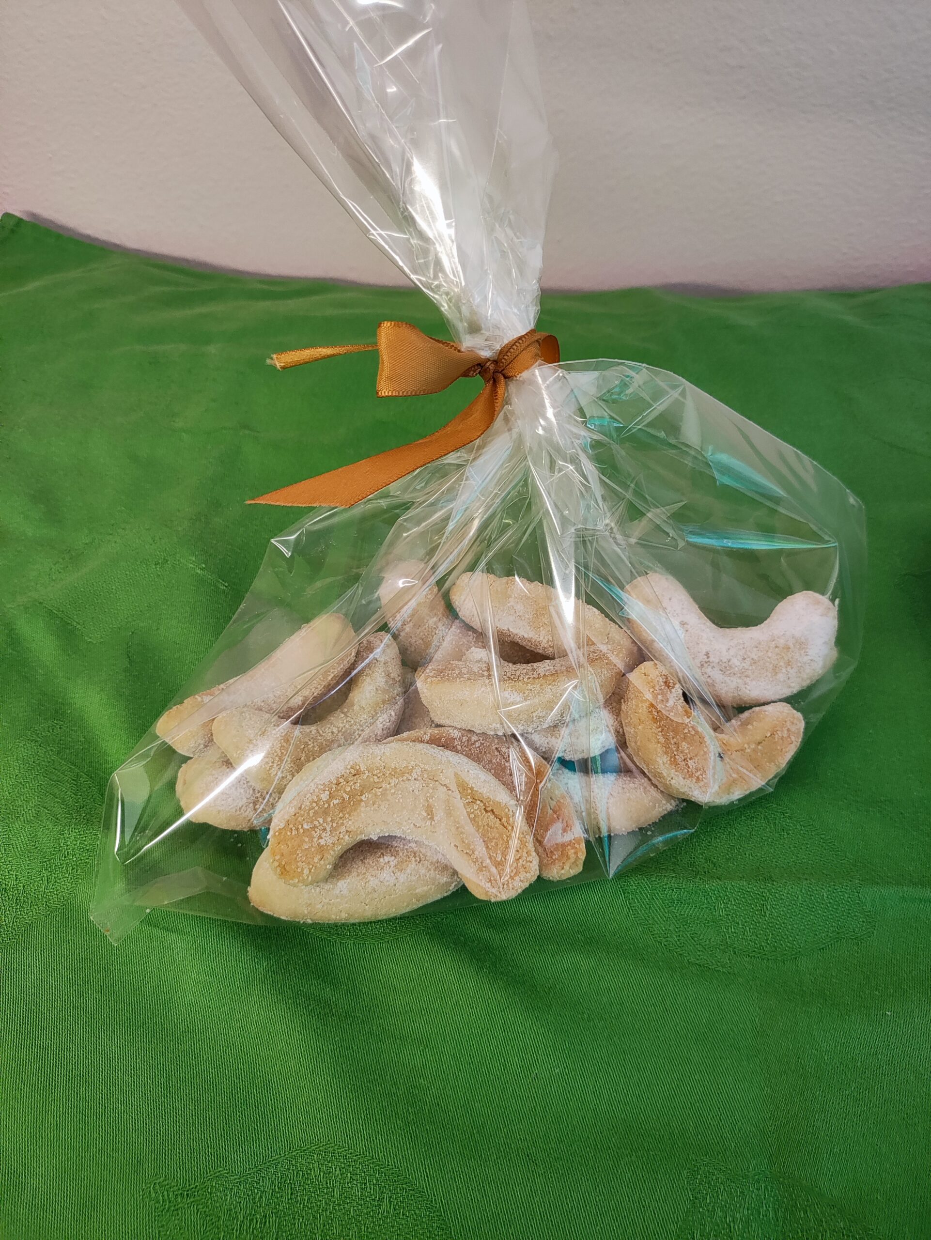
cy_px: 620
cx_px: 466
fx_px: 896
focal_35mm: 25
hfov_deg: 54.9
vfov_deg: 69.4
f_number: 1.79
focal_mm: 4.71
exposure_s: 1/120
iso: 163
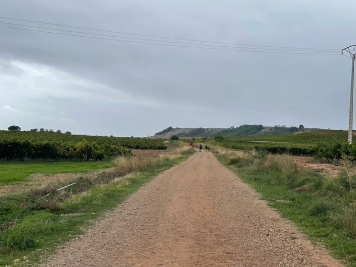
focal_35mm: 64
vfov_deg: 22.9
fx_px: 658
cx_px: 178
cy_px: 134
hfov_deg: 30.3
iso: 20
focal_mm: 7.5
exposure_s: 1/231
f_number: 2.2
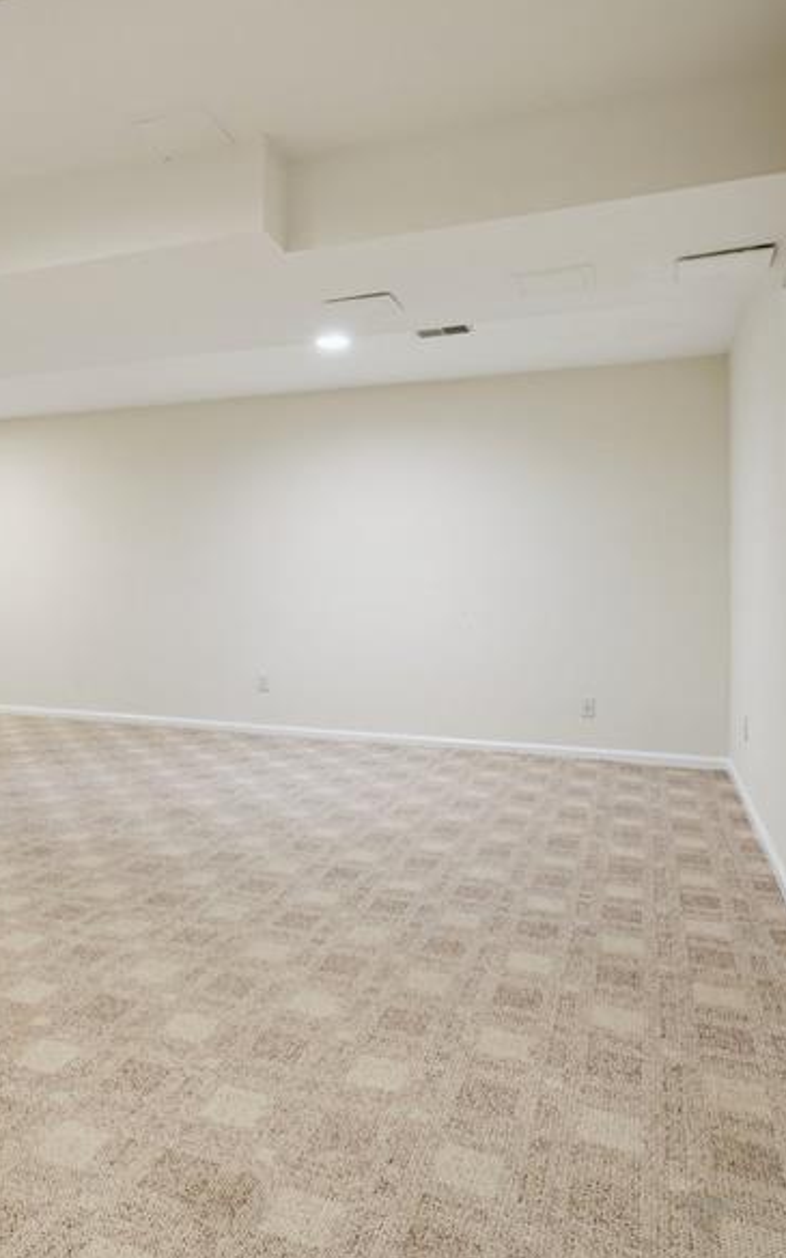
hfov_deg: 47.2
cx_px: 183
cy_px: 623
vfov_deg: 72.5
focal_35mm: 25
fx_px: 857
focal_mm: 14
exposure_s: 1/5
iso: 400
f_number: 8
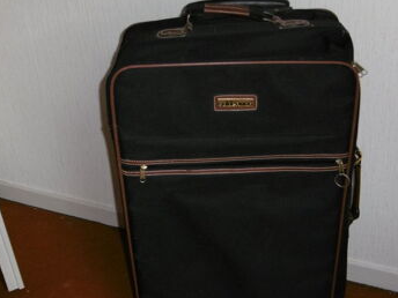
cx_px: 251
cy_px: 193
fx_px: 609
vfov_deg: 27.4
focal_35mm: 53
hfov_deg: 35.9
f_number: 3.7
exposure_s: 1/60
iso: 200
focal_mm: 6.8
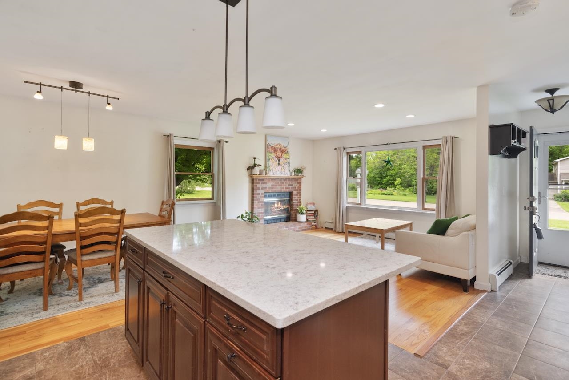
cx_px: 284
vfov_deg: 73.8
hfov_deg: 96.7
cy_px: 190
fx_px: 253
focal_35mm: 16
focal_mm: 11
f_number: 6.3
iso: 500
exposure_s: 1/8
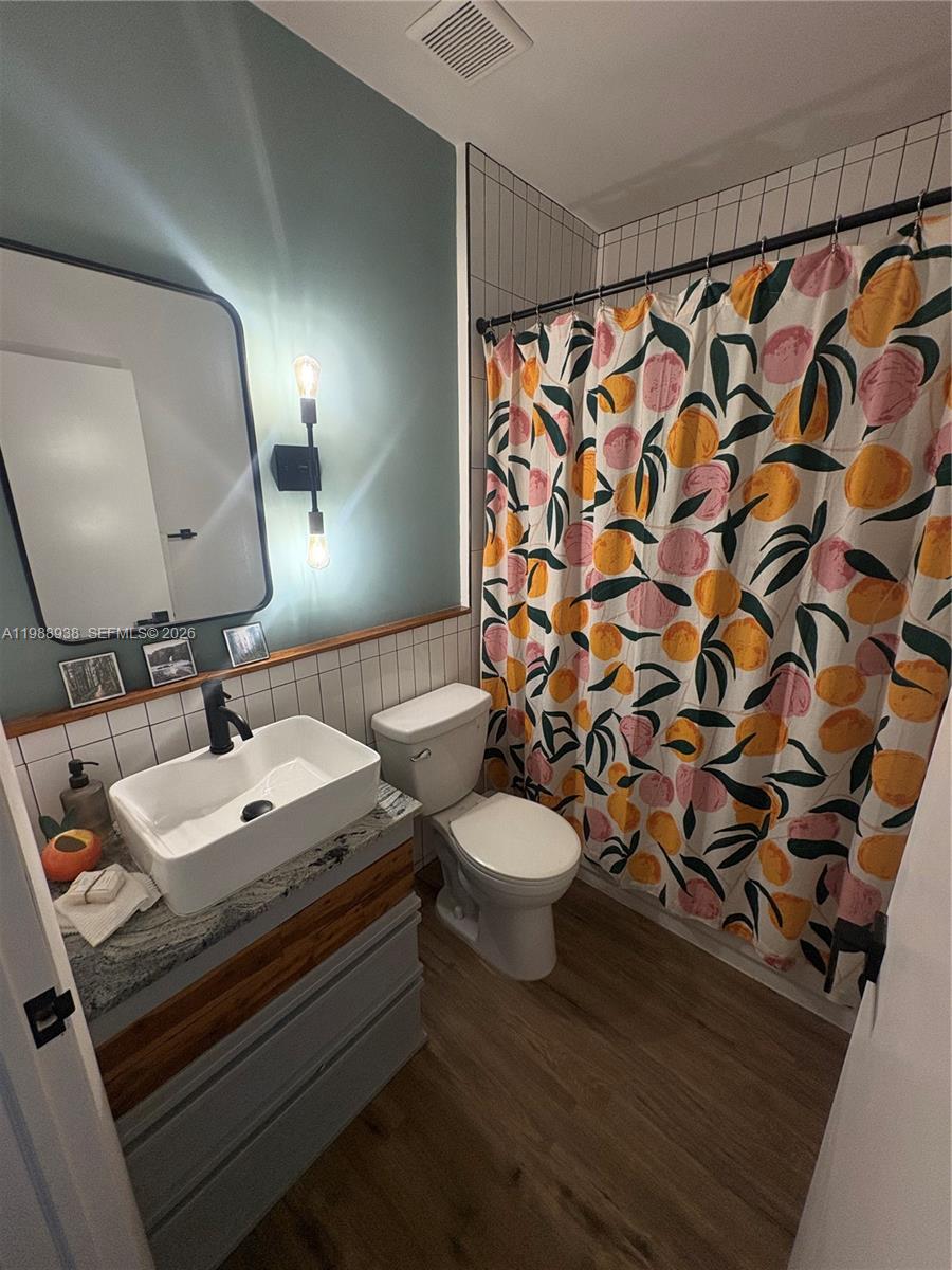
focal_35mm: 14
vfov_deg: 102.1
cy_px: 635
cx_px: 476
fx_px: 513
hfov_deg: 85.7
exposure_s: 1/60
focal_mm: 2.22
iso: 250
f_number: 2.2
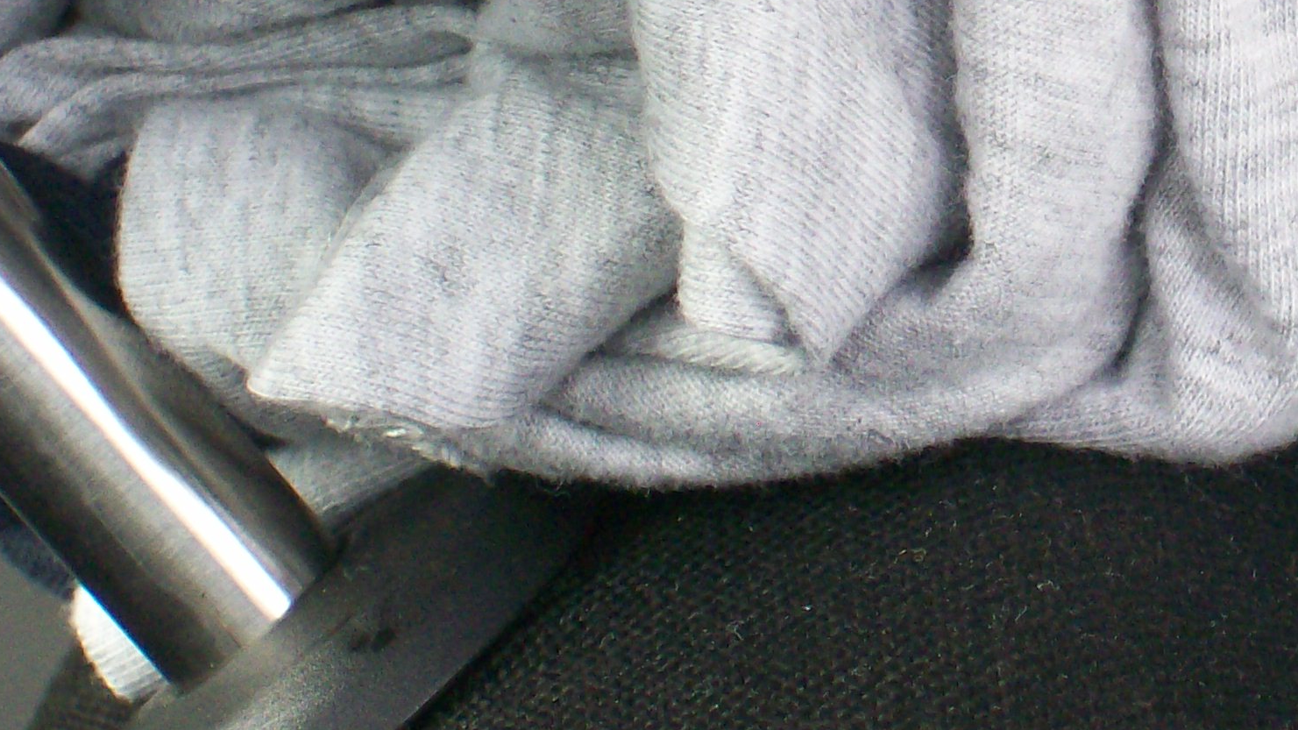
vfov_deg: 5.0
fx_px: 8398
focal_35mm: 244
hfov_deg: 8.8
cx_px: 1300
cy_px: -110
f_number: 4.8
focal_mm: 18
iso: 160
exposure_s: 1/68.3
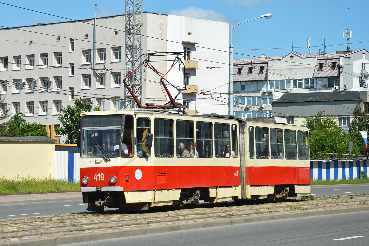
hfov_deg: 20.6
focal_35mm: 99
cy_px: 123
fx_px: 1015
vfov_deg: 13.8
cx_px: 184
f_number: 7.1
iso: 100
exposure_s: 1/640
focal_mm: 66
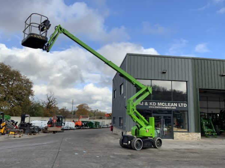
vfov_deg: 45.4
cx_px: 113
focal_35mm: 31
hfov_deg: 58.4
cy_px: 83
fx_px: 201
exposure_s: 1/1035
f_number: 1.8
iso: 16
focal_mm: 3
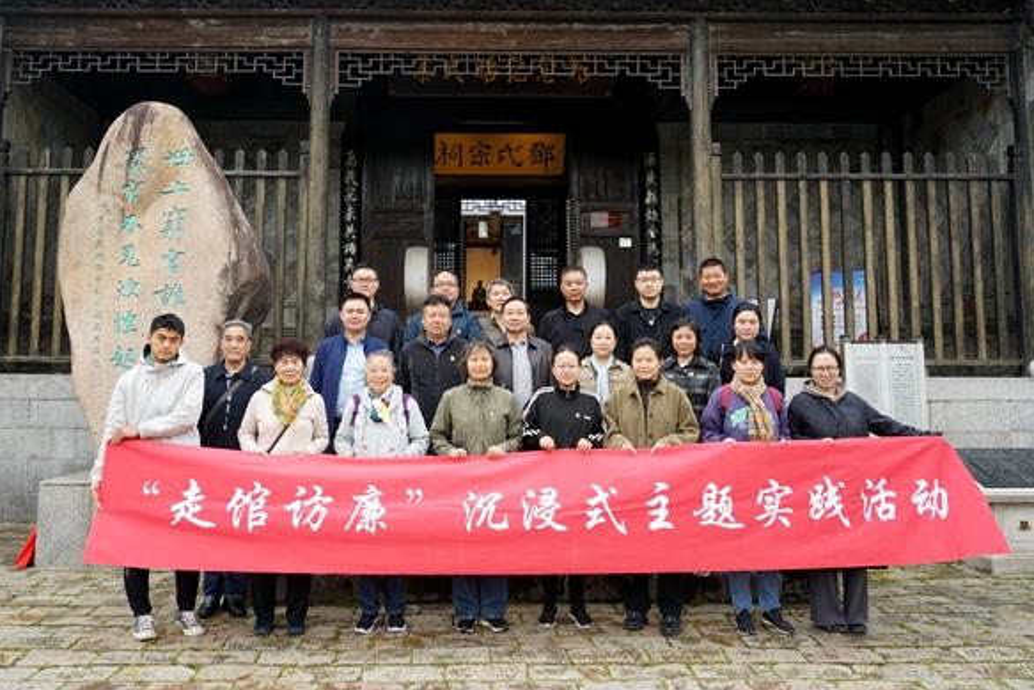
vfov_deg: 43.5
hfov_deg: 61.8
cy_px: 297
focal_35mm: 30
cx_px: 477
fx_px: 862
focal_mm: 25
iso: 100
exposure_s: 1/80
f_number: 4.5
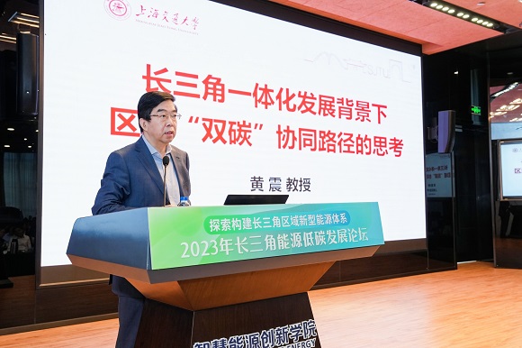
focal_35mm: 34
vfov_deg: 38.8
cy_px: 174
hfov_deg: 55.8
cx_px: 261
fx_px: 493
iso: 1600
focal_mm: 34
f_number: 6.3
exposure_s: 1/100
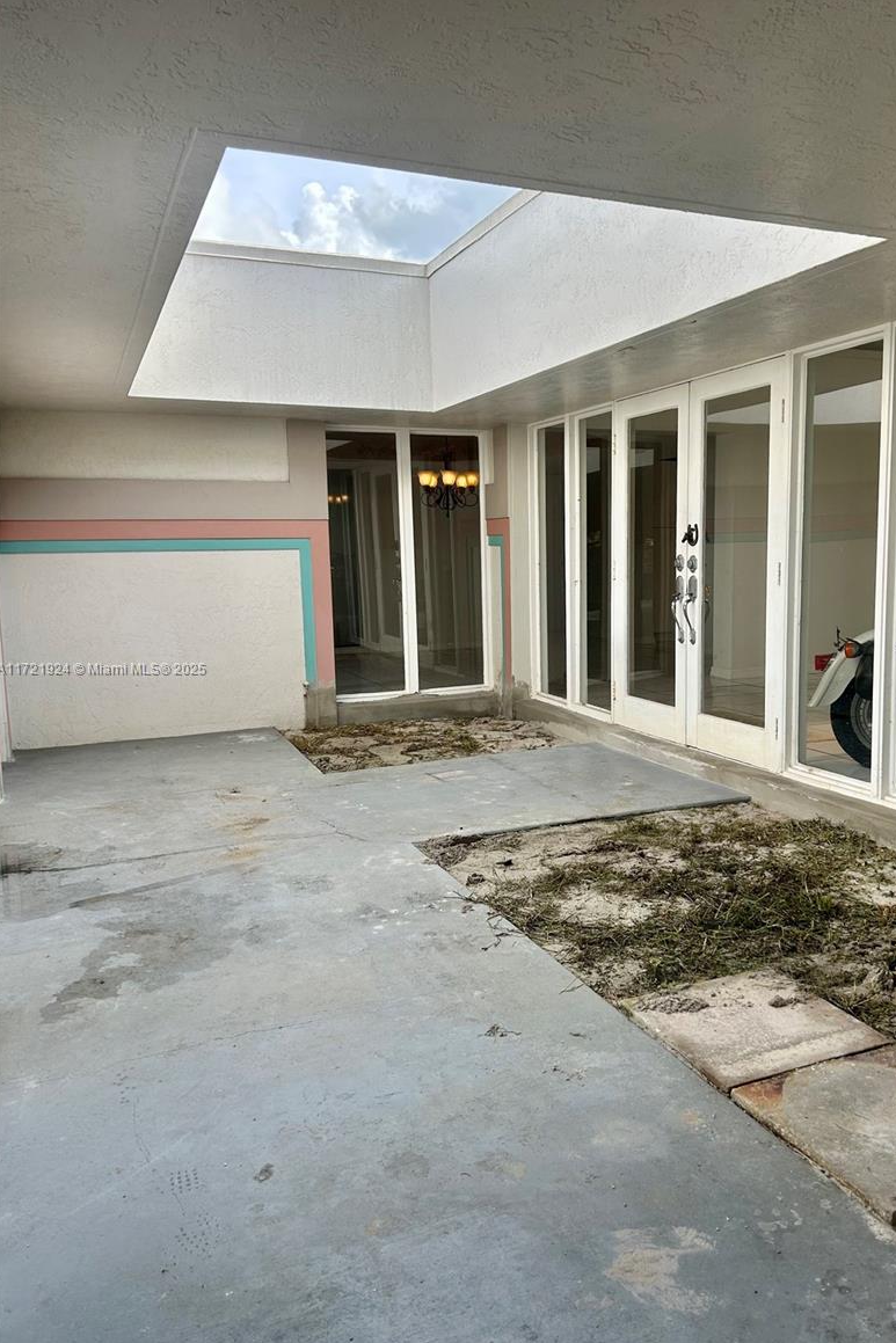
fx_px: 1045
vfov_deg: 65.5
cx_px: 515
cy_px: 670
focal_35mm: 28
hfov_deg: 46.3
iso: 50
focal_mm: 5.7
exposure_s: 1/1280
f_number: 1.5
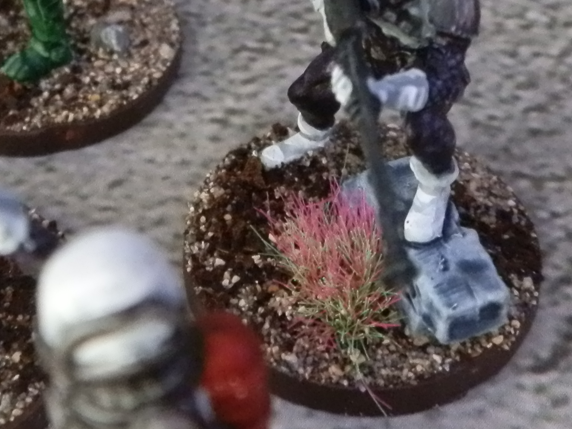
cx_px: 182
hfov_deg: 24.6
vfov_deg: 17.7
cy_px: -90
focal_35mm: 79
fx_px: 1305
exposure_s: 1/100
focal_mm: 5
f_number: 3.1
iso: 400
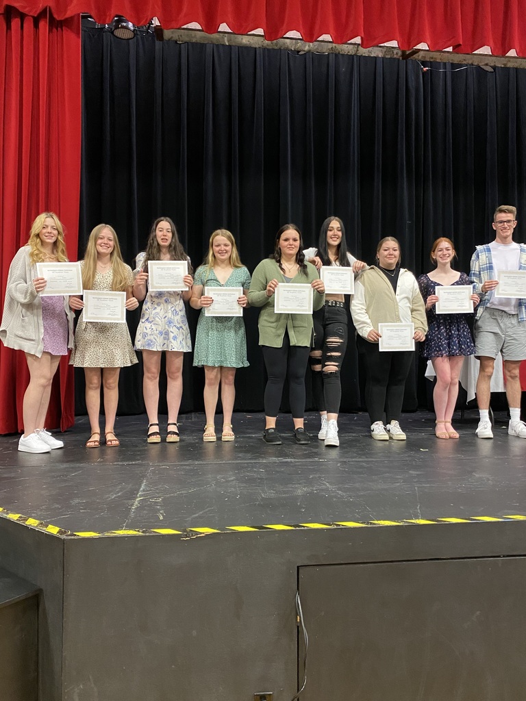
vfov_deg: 67.3
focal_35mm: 26
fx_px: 527
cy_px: 350
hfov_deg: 53.1
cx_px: 263
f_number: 1.8
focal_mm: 4.25
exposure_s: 1/30
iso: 500
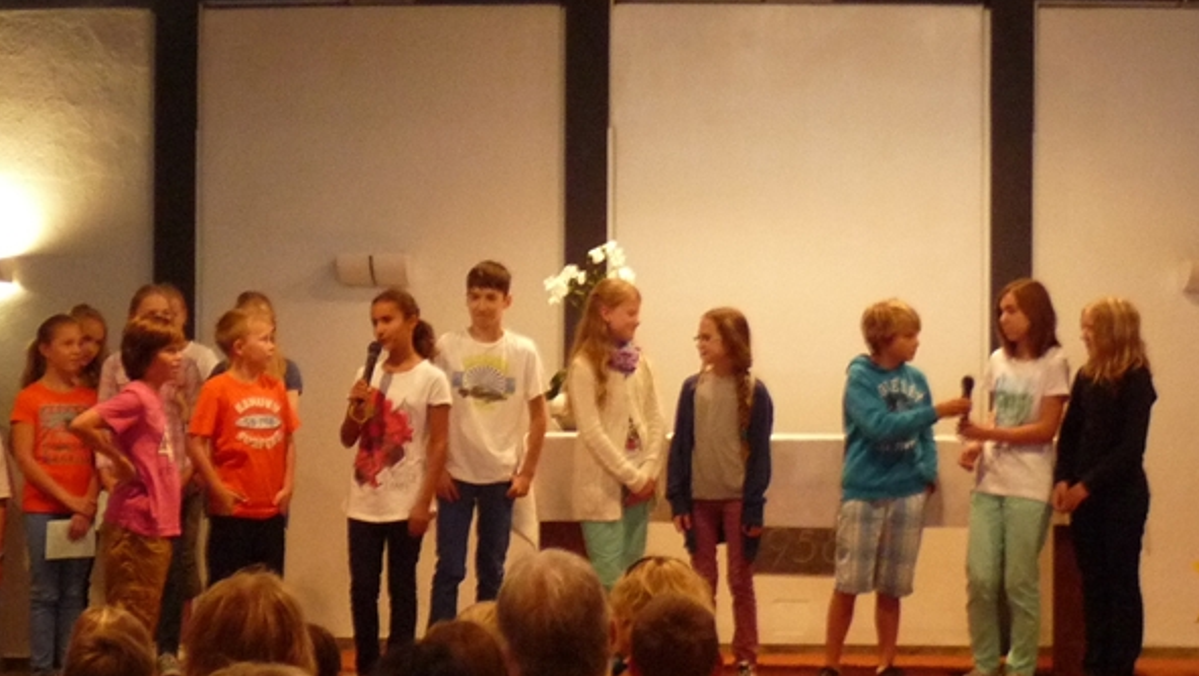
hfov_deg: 25.3
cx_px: 607
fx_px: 2672
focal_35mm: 84
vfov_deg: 14.4
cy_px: 394
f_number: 3.2
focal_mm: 9.5
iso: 400
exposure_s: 1/10
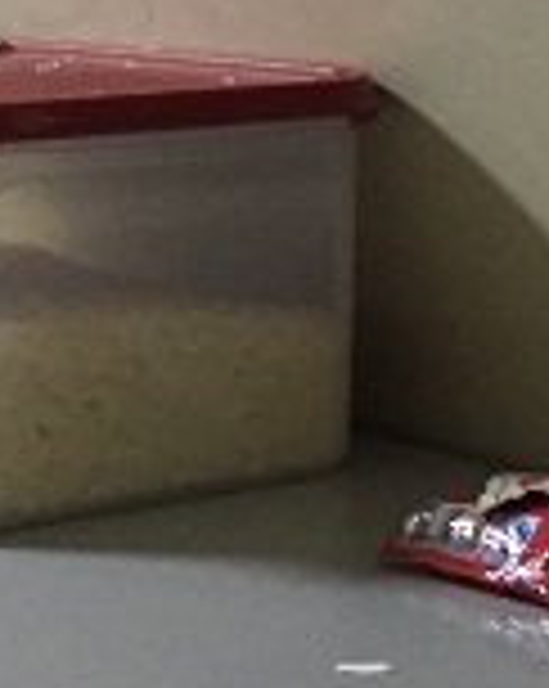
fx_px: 3073
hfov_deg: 10.2
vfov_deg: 11.9
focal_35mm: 151
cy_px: -517
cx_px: 387
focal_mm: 4.15
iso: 250
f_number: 2.2
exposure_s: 1/20
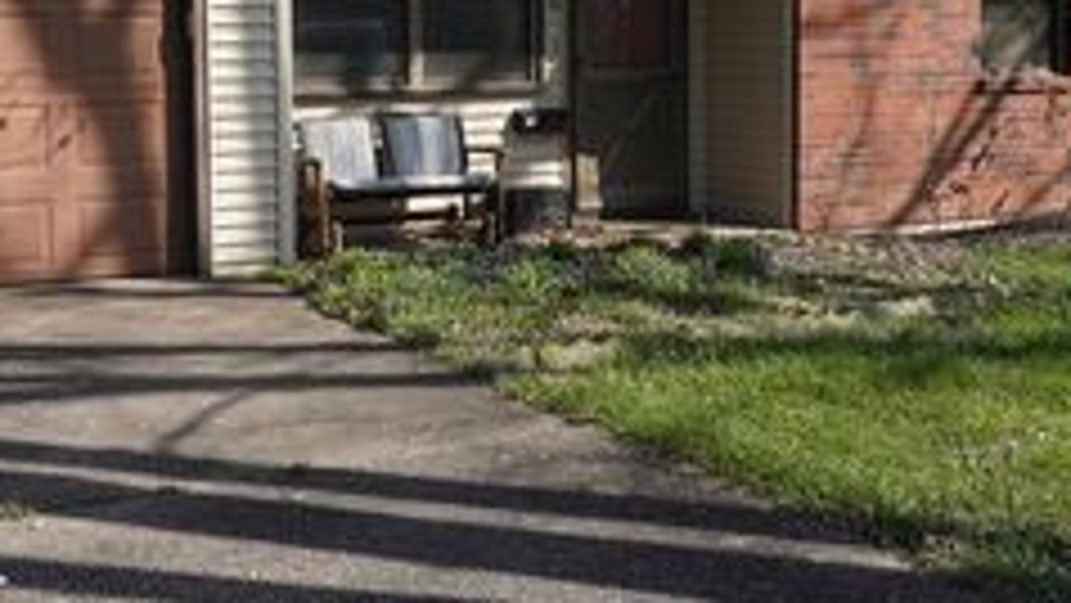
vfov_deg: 21.2
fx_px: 1594
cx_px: 464
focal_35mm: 56
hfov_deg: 37.1
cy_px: 128
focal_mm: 17
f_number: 8
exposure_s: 1/160
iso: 100
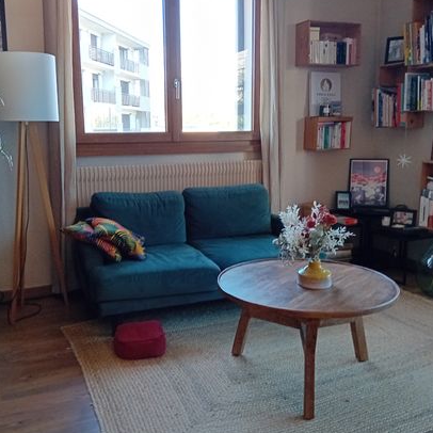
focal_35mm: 34
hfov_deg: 48.4
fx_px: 481
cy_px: 208
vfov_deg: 48.4
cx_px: 196
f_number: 1.8
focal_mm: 3.98
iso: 500
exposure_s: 1/25
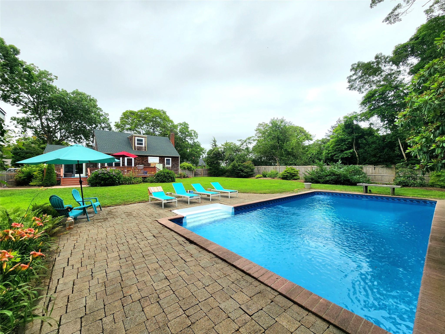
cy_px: 167
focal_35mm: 13
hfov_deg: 106.2
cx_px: 222
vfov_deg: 89.9
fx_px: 167
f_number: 2.2
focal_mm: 2.2
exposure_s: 1/2000
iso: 50
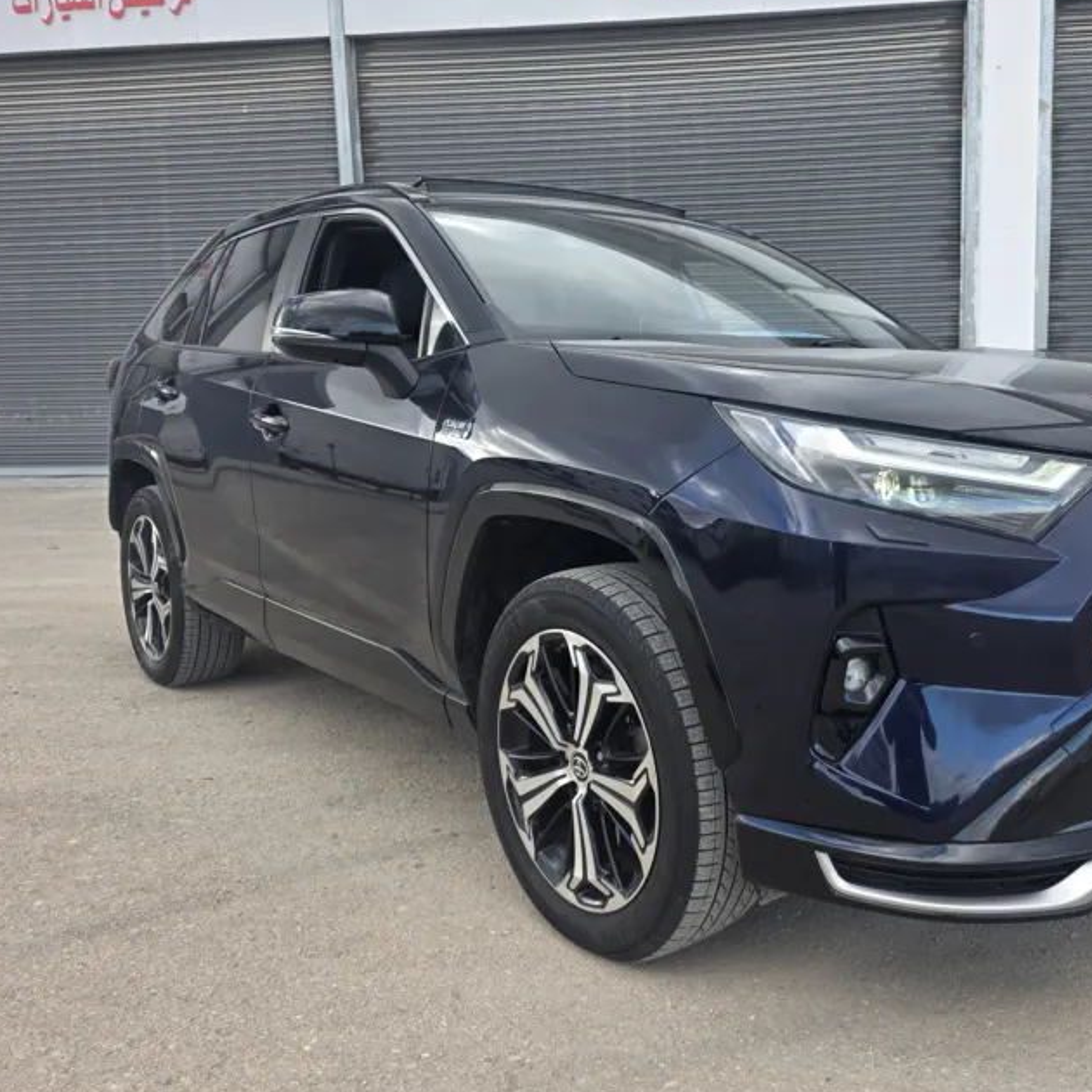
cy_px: 515
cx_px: 740
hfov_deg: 51.4
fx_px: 1106
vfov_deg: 52.5
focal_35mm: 31
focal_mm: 6.3
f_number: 1.7
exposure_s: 1/100
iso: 16
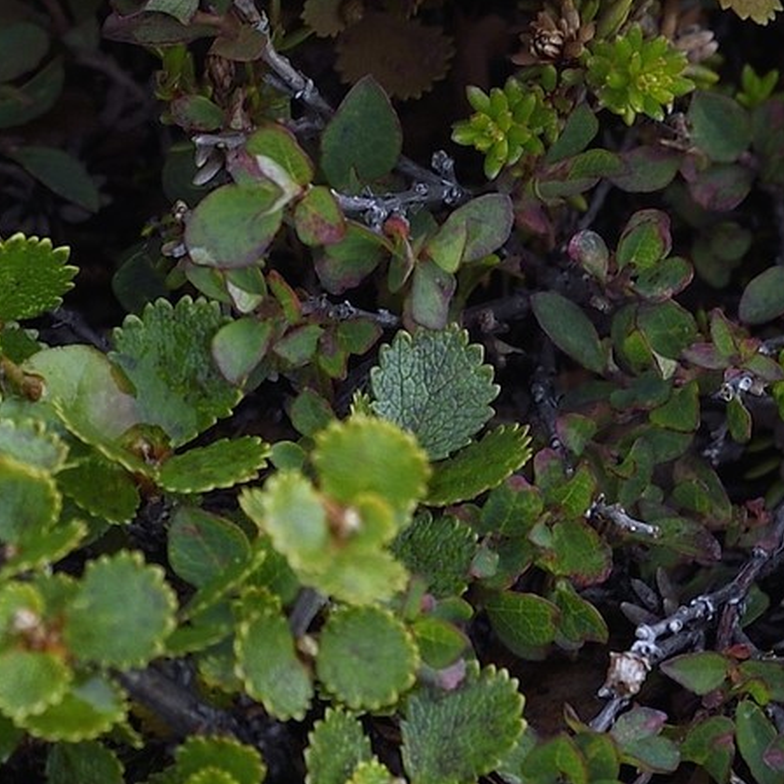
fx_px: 23318
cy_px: -992
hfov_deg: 1.9
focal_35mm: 910
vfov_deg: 1.9
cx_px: 779
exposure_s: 1/250
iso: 200
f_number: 7.1
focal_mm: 200
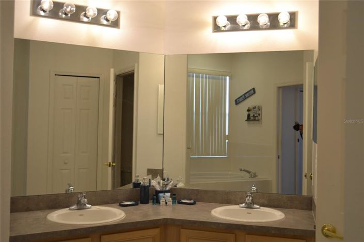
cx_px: 182
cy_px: 121
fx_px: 364
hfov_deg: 53.2
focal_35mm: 36
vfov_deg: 36.8
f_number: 3.8
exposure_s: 1/60
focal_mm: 24
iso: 400
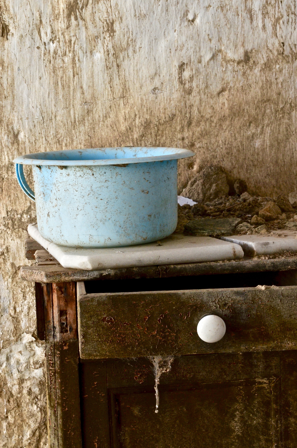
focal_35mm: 78
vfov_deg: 26.0
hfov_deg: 17.4
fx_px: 970
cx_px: 148
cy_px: 224
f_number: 13
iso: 560
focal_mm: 52
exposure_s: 1/160
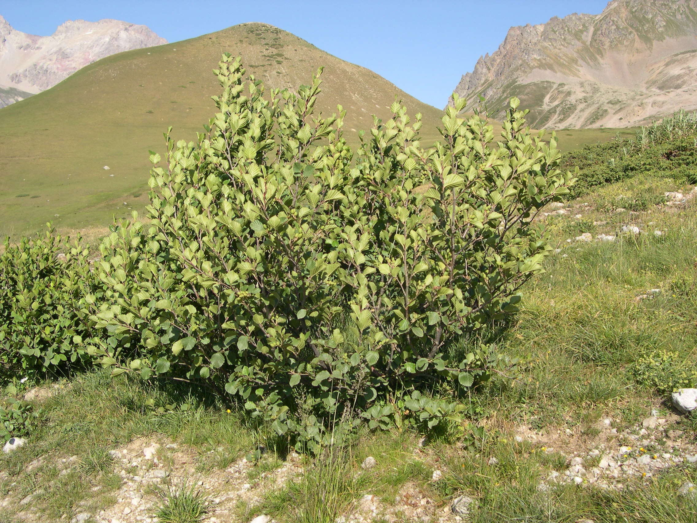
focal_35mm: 38
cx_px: 348
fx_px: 765
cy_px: 262
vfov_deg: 37.7
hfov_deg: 49.0
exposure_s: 1/134
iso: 100
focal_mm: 8
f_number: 7.6
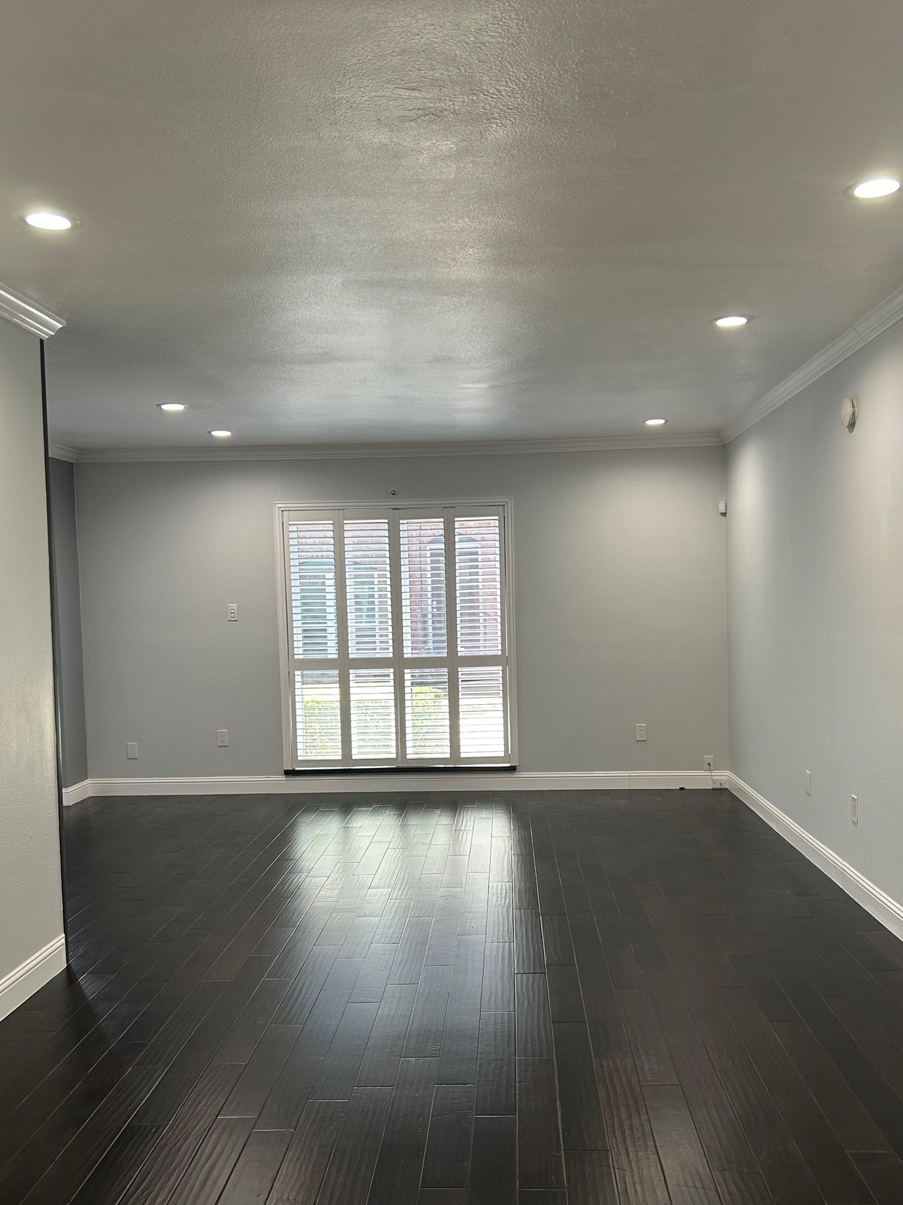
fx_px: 1078
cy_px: 647
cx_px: 475
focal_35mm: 31
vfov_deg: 58.3
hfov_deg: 45.4
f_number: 1.5
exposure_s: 1/60
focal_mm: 5.7
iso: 80
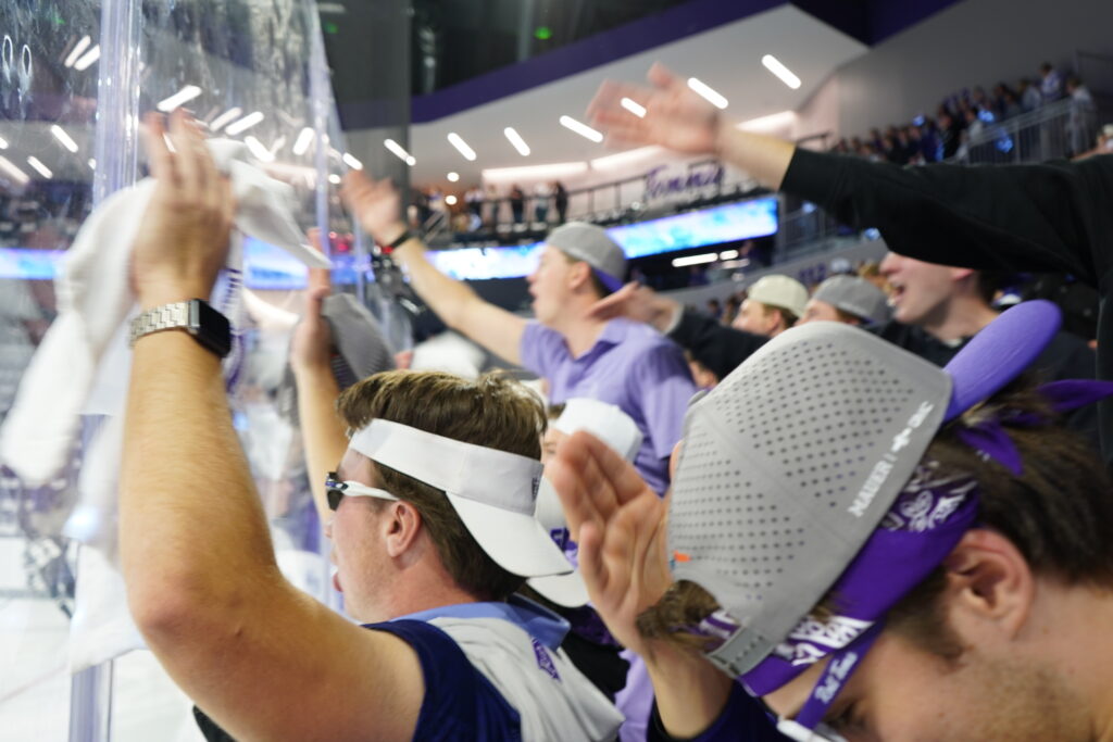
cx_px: 556
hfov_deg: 63.7
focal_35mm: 29
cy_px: 371
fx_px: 897
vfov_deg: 45.0
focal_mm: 29
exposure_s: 1/50
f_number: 4.5
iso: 640
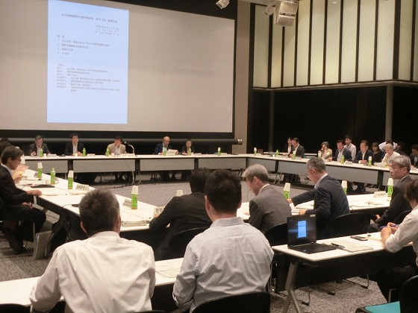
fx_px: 543
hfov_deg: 42.1
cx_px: 209
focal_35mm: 45
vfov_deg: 32.2
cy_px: 156
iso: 400
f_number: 4.4
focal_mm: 8
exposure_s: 1/30
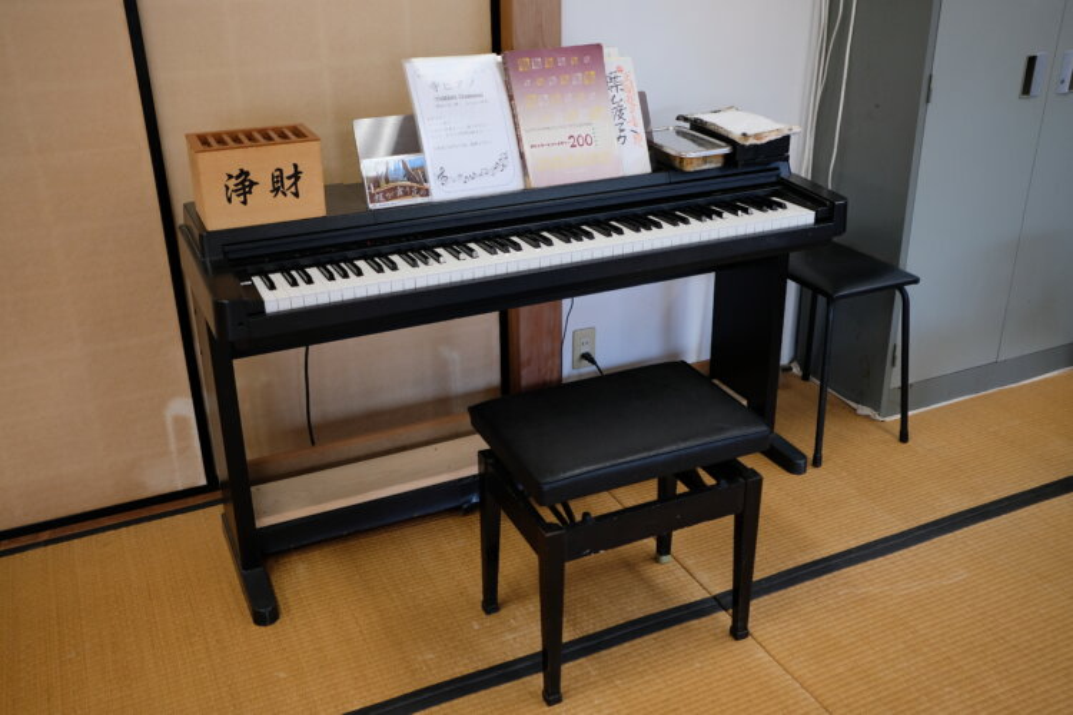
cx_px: 536
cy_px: 358
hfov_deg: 54.4
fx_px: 1043
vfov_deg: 37.9
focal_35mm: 35
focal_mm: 23
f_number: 2
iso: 400
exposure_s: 1/125
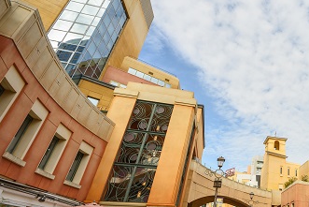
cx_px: 291
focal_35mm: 27
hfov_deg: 55.9
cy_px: 115
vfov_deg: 47.9
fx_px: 232
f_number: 6.3
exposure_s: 1/8
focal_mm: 14
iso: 100
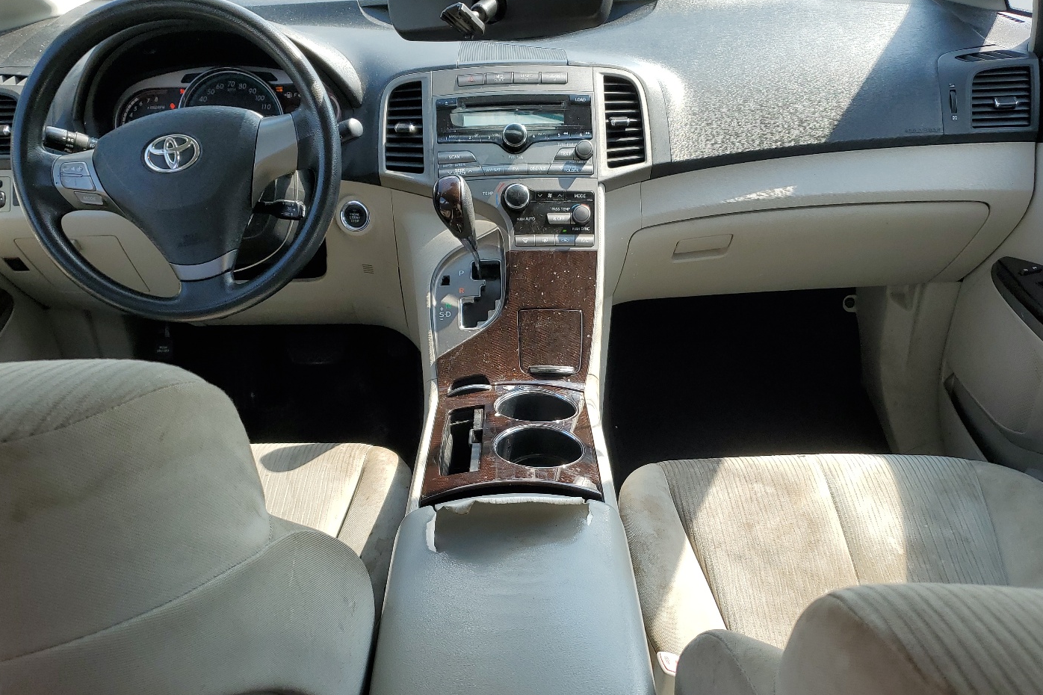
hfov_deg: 60.3
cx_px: 542
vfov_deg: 42.1
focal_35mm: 31
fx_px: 898
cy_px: 413
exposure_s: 1/769
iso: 50
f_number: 1.5
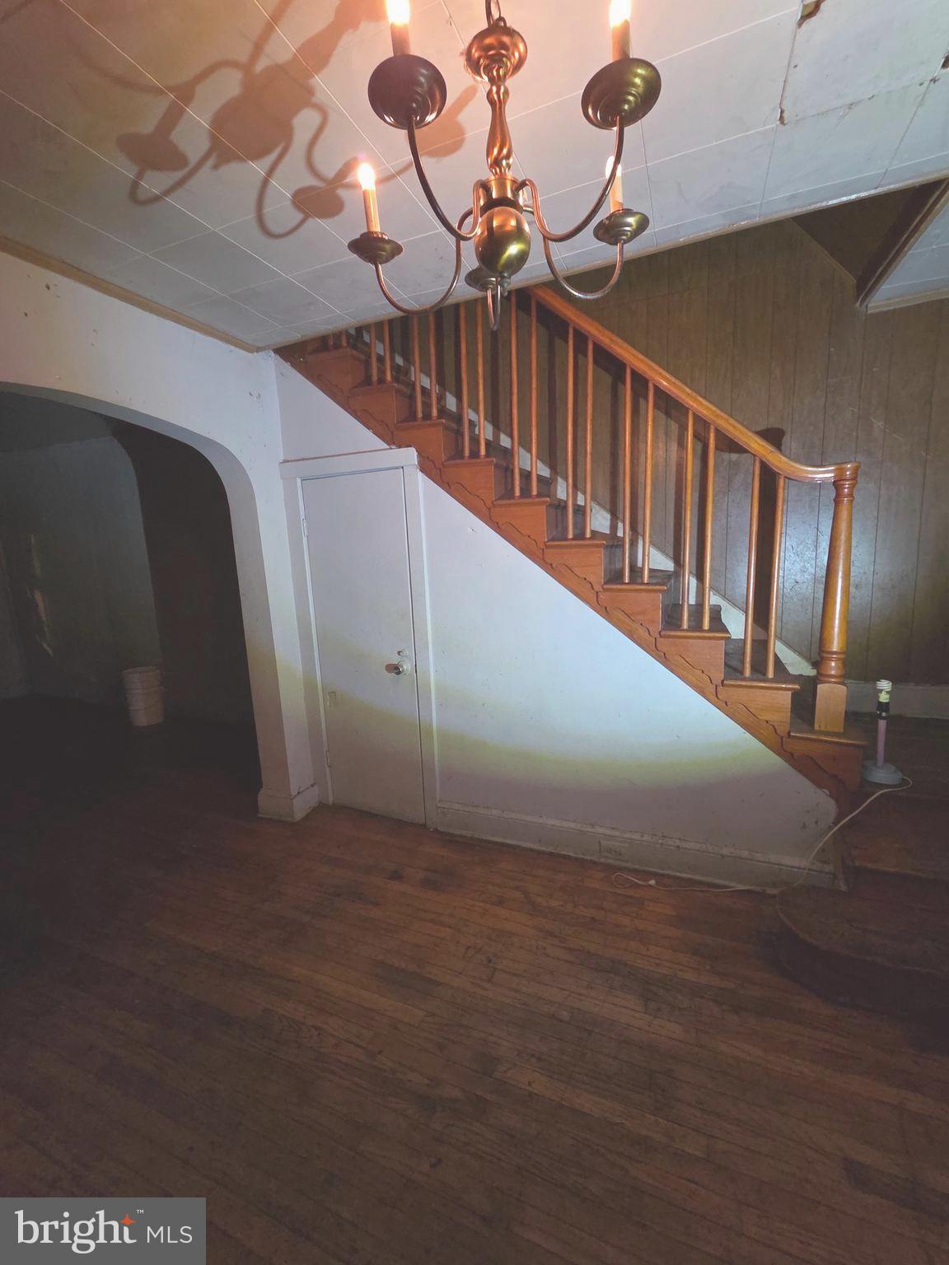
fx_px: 475
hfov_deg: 89.9
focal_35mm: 13
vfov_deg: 106.2
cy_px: 632
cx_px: 474
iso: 1250
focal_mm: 2.2
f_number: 2.2
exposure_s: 1/30
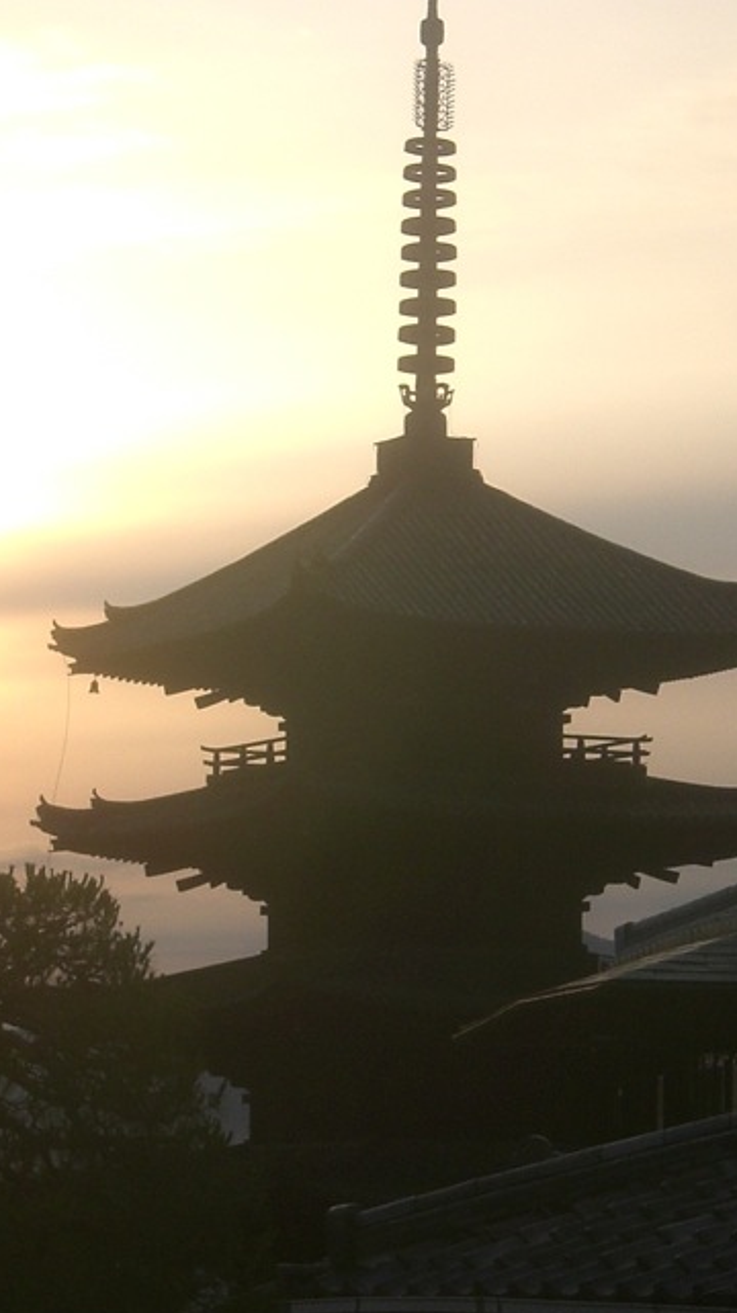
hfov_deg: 7.1
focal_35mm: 170
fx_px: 5913
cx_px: 285
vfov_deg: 12.7
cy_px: 793
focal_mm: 16.51
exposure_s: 1/200
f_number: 7.7
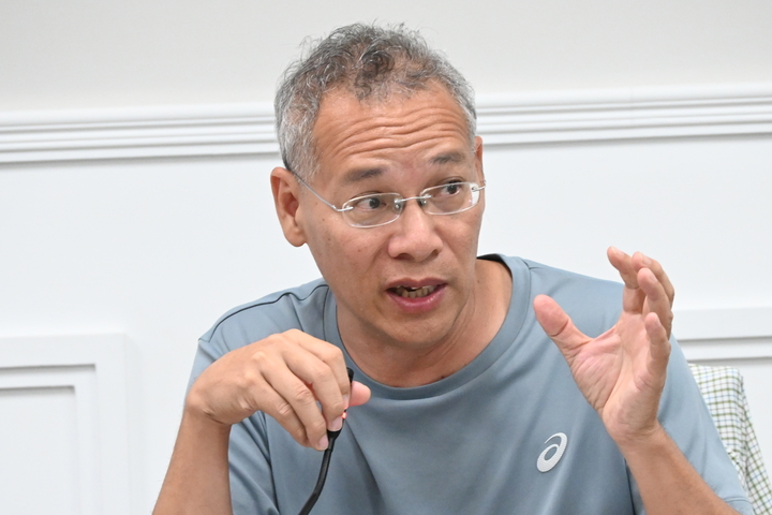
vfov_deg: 3.9
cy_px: 385
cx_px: 397
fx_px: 7505
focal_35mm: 350
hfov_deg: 5.9
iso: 3200
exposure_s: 1/125
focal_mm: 140
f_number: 6.3
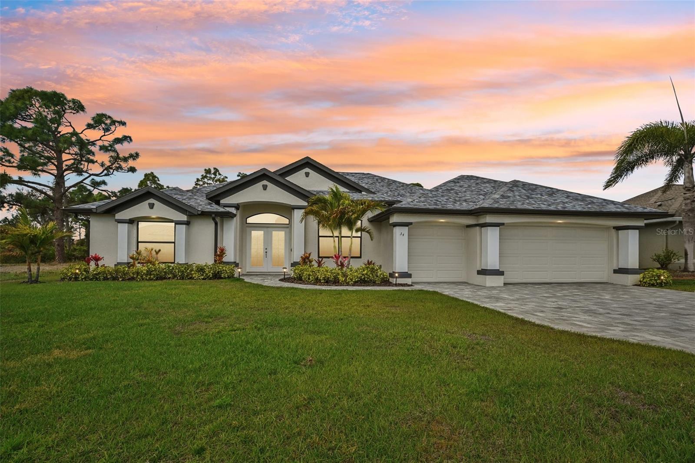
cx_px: 348
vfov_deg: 68.9
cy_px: 232
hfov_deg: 91.6
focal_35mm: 18
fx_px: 338
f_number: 8
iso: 400
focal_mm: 17.5
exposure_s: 1/1250
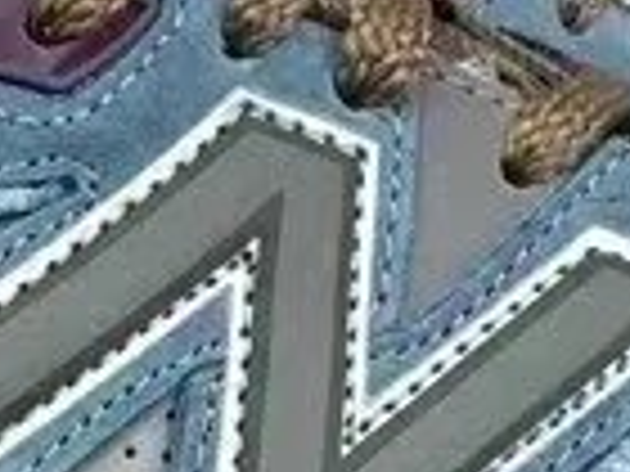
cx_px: 171
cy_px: 888
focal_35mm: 199
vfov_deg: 7.2
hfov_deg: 9.9
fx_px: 3622
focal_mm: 3.3
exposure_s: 1/503
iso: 25
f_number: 2.4
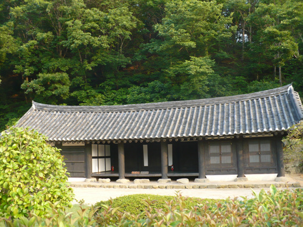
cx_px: 152
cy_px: 114
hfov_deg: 50.1
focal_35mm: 37
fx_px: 324
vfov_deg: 38.7
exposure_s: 1/100
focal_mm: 6.1
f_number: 2.8
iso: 100
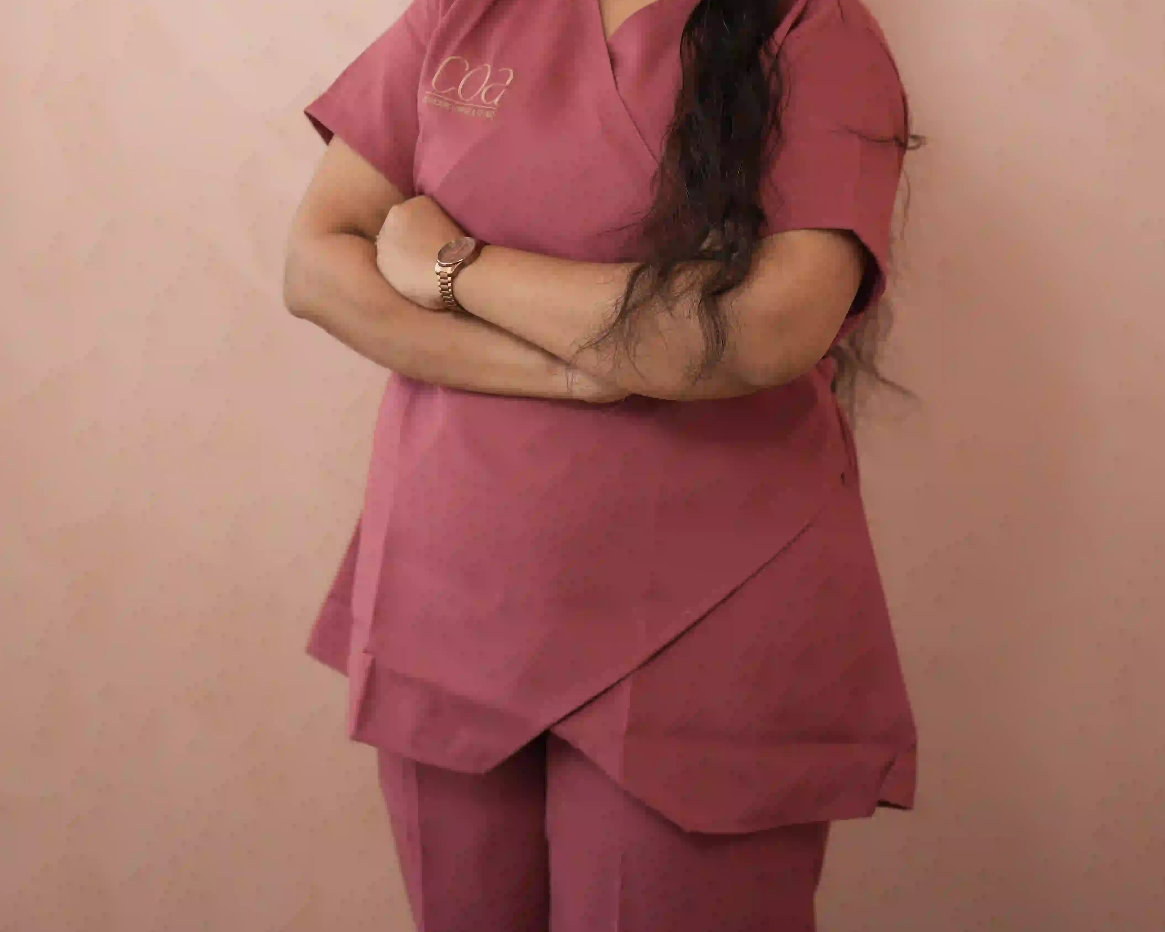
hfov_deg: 24.4
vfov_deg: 19.2
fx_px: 2689
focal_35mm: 78
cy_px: 63
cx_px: 623
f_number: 2.2
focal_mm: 50
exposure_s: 1/320
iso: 800
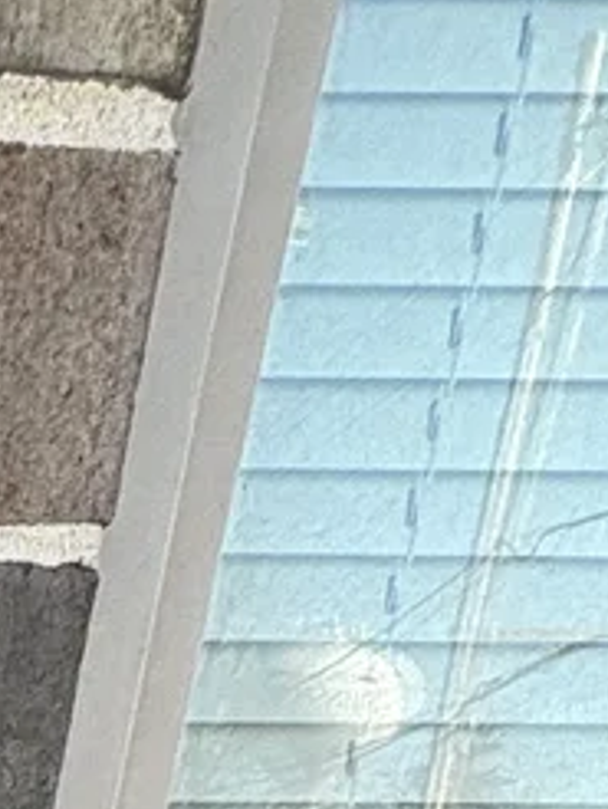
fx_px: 2127
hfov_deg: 12.3
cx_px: -927
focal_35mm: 91
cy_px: 2121
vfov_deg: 13.2
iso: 40
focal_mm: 2.22
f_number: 2.2
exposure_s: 1/194
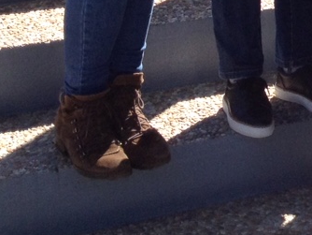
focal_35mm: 171
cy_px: -291
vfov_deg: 8.1
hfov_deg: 10.6
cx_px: 611
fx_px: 1542
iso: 50
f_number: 2.4
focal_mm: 4.28
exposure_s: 1/627
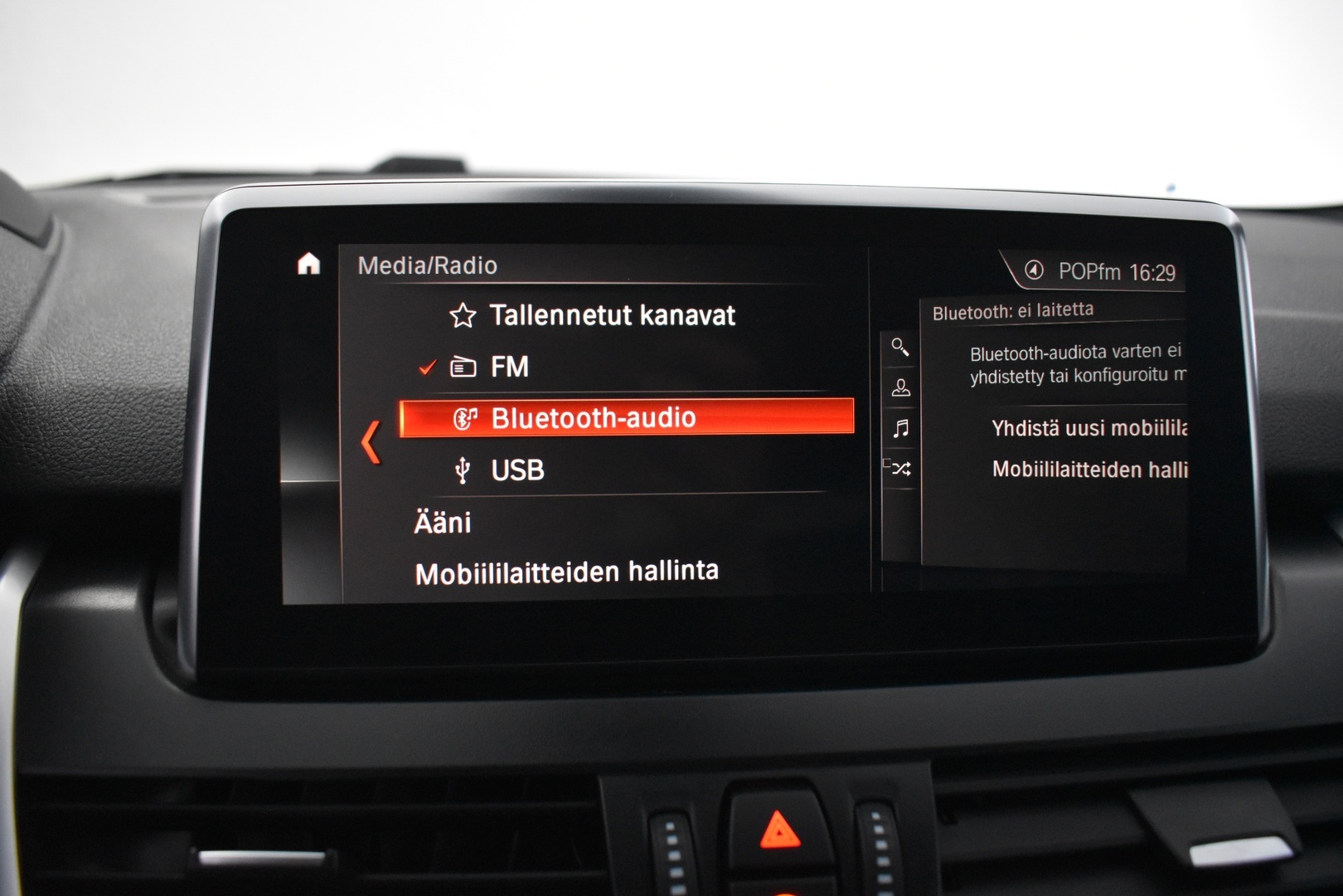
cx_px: 672
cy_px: 448
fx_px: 1007
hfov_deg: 67.4
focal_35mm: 27
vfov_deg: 47.9
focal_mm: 18
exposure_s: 1/90
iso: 3200
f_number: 3.5
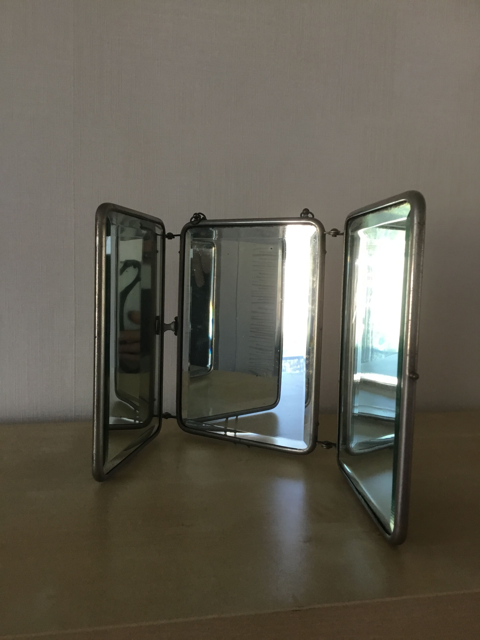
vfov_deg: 58.4
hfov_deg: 45.4
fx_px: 573
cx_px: 240
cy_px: 320
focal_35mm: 31
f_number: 2.4
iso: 50
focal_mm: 3.3
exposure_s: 1/33
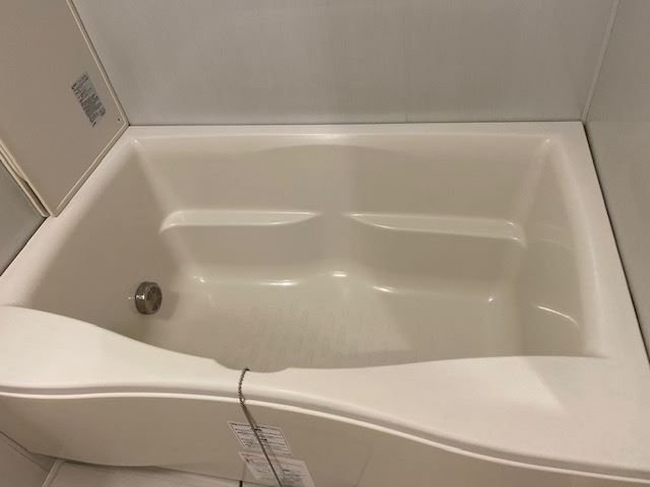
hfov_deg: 67.3
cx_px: 325
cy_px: 244
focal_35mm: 26
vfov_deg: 53.1
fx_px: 488
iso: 160
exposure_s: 1/50
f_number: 1.8
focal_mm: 4.25
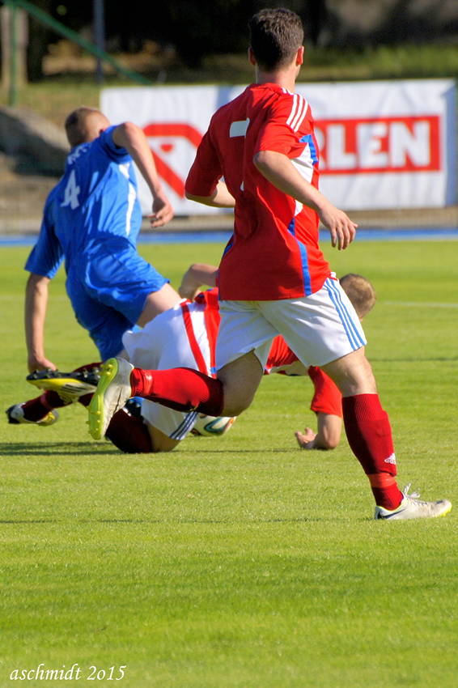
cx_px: 229
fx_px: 8594
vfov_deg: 4.6
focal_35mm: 450
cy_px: 344
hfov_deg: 3.1
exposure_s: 1/1250
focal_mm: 300
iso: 200
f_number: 6.3
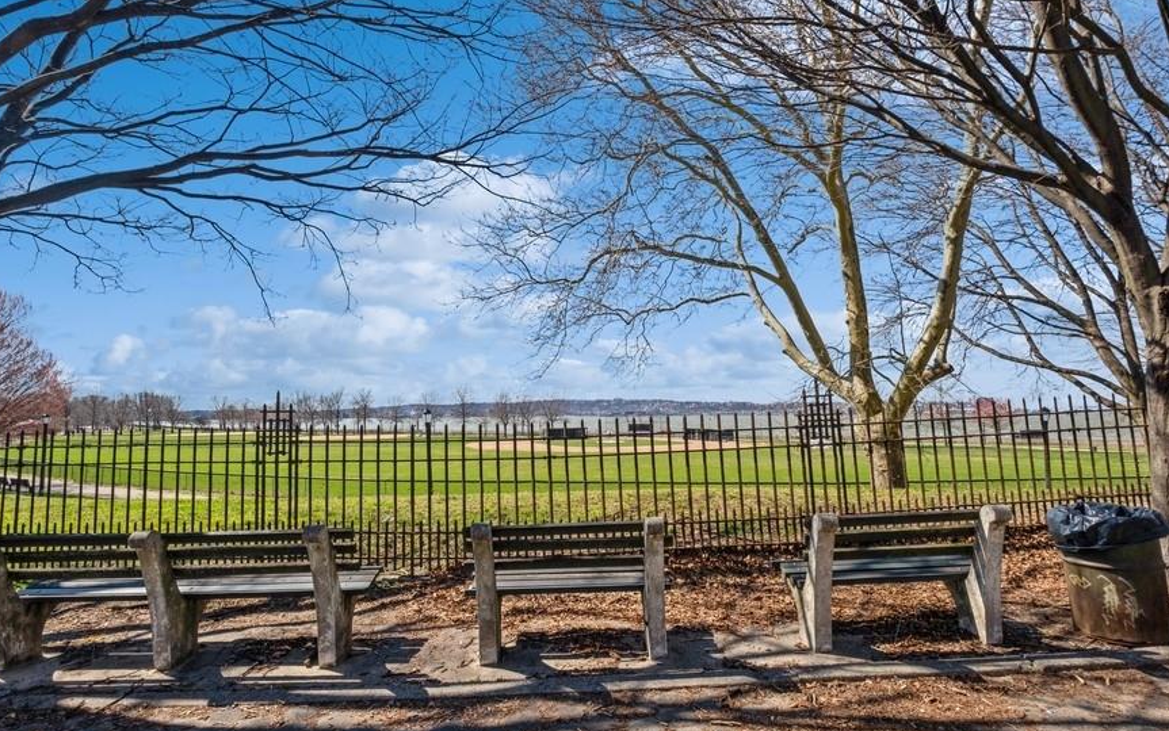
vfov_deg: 68.0
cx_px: 573
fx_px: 542
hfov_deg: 94.3
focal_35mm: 17
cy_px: 376
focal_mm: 10.5
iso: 320
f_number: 8
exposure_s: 1/420
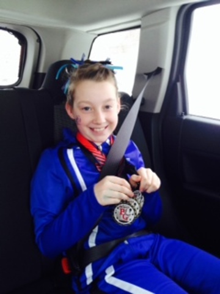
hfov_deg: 40.7
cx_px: 110
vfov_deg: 52.6
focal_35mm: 35
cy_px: 147
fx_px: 297
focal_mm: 4.28
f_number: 2.4
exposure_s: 1/20
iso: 100
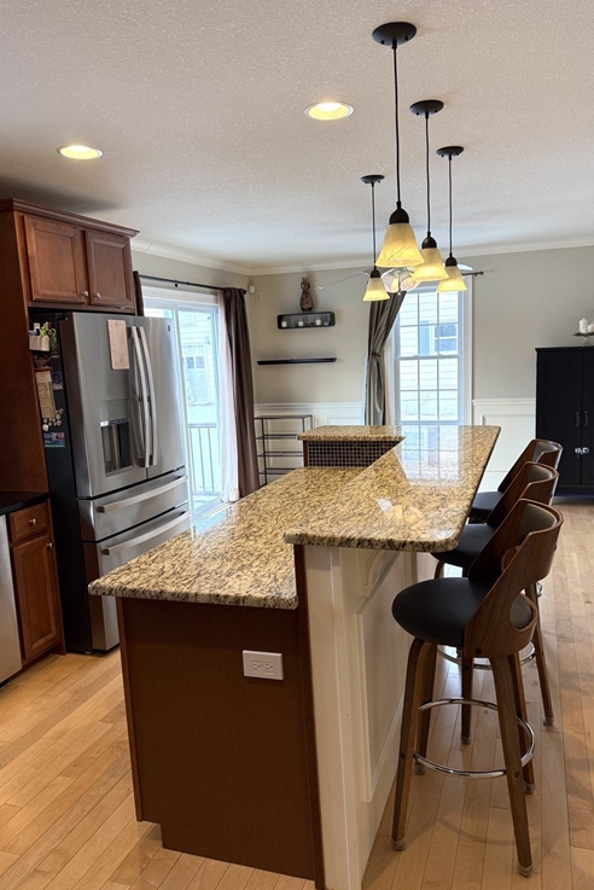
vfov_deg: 69.4
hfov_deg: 49.5
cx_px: 322
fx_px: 643
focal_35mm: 26
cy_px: 449
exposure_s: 1/156
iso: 125
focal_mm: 6.76
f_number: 1.78
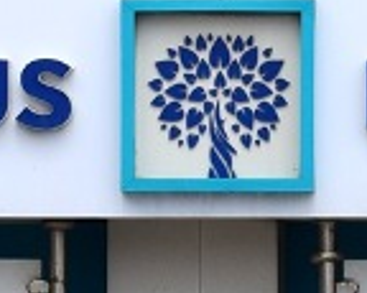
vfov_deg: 3.4
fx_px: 4888
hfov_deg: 4.3
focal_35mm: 450
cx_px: 421
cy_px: 335
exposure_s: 1/500
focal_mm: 45
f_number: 11
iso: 360
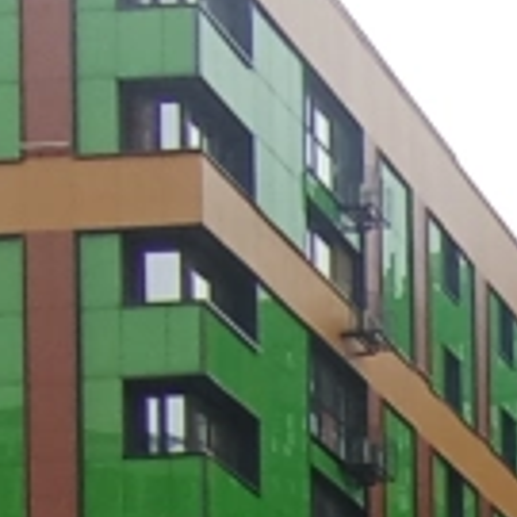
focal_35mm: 131
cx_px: 1291
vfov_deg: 11.1
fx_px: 2214
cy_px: 1254
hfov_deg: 11.0
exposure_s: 1/136
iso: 50
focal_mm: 1.65
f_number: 2.2
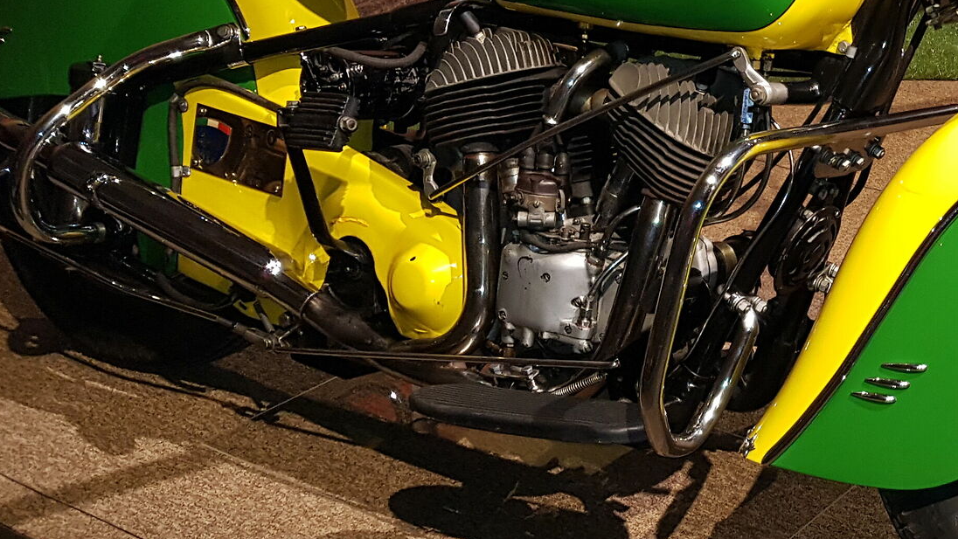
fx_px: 1575
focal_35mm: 62
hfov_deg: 31.0
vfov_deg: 19.3
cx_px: 987
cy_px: 162
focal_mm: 4.2
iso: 100
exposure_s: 1/33
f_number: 1.7
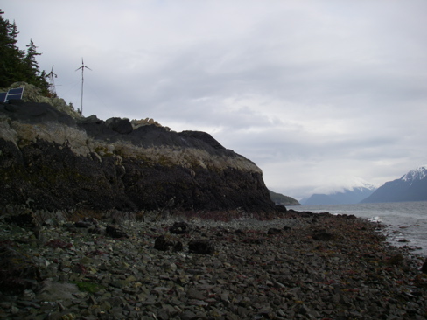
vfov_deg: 37.7
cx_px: 214
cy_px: 160
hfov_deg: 49.0
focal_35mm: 38
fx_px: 469
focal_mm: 6.3
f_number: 3.3
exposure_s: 1/400
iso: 64
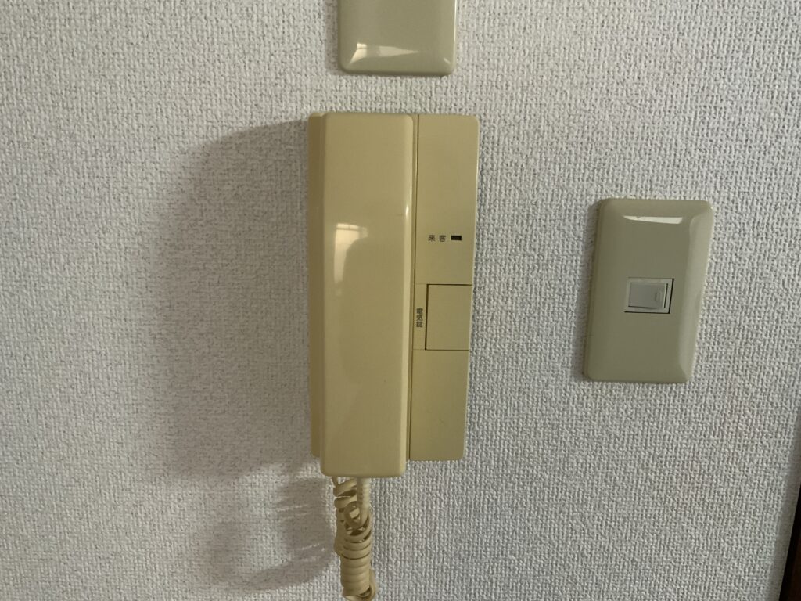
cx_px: 400
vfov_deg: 48.2
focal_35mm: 29
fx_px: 671
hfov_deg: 61.7
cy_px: 300
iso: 200
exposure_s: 1/40
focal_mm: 3
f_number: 1.8
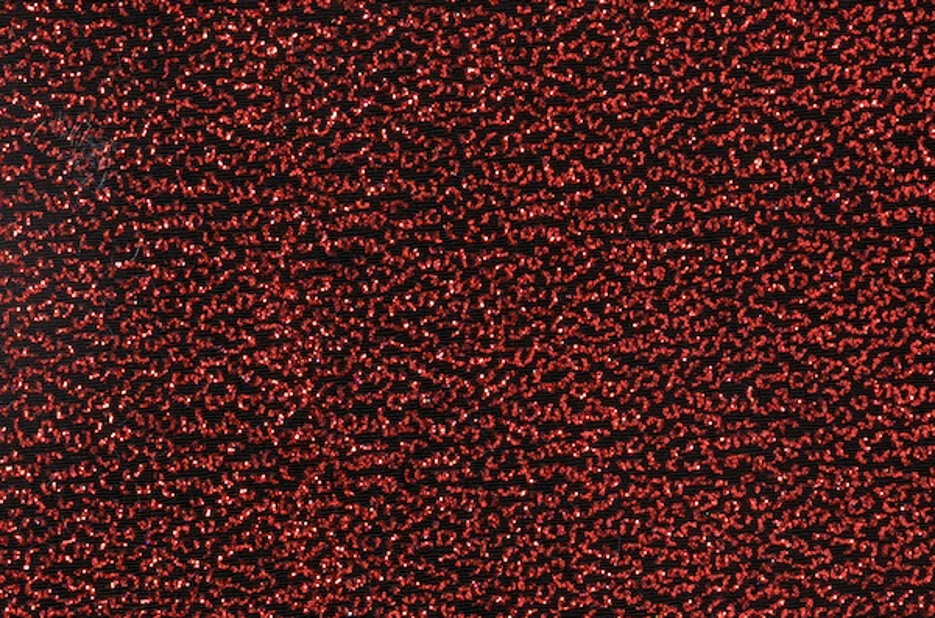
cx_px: 468
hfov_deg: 17.1
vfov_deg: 11.4
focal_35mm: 120
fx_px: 3109
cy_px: 309
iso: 200
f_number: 11
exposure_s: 1/250
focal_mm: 80
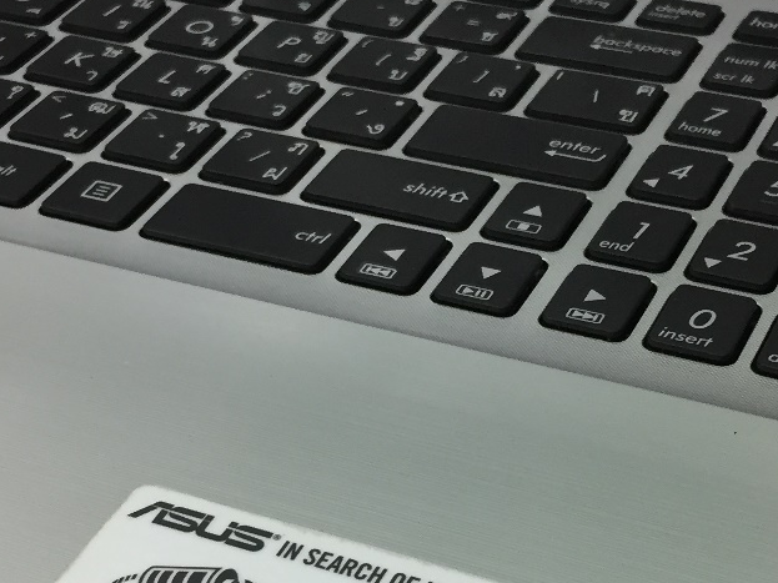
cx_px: 408
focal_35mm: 76
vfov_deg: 19.1
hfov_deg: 25.7
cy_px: 488
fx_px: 1708
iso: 80
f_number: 2.2
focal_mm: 4.15
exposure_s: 1/33
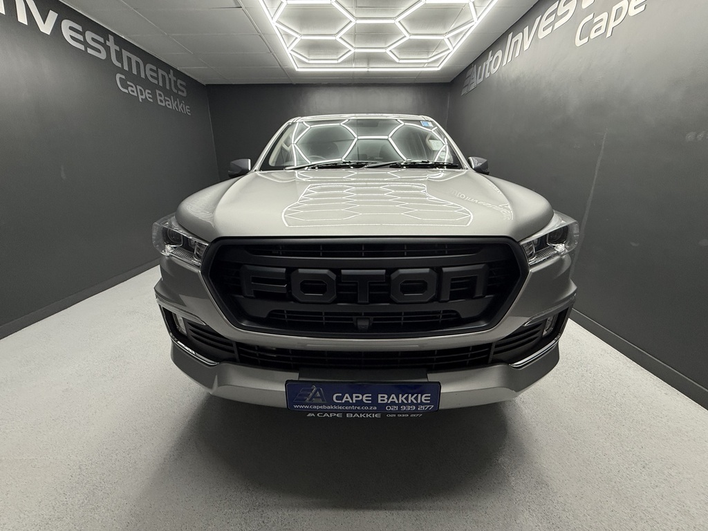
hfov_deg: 102.1
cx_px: 354
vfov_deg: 85.7
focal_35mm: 14
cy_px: 266
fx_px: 286
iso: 125
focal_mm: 2.22
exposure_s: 1/100
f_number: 2.2
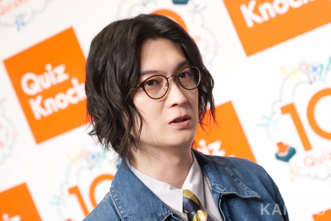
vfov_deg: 13.1
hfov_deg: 19.4
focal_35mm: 105
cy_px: 110
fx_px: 966
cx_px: 166
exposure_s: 1/250
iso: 800
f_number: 4
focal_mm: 70
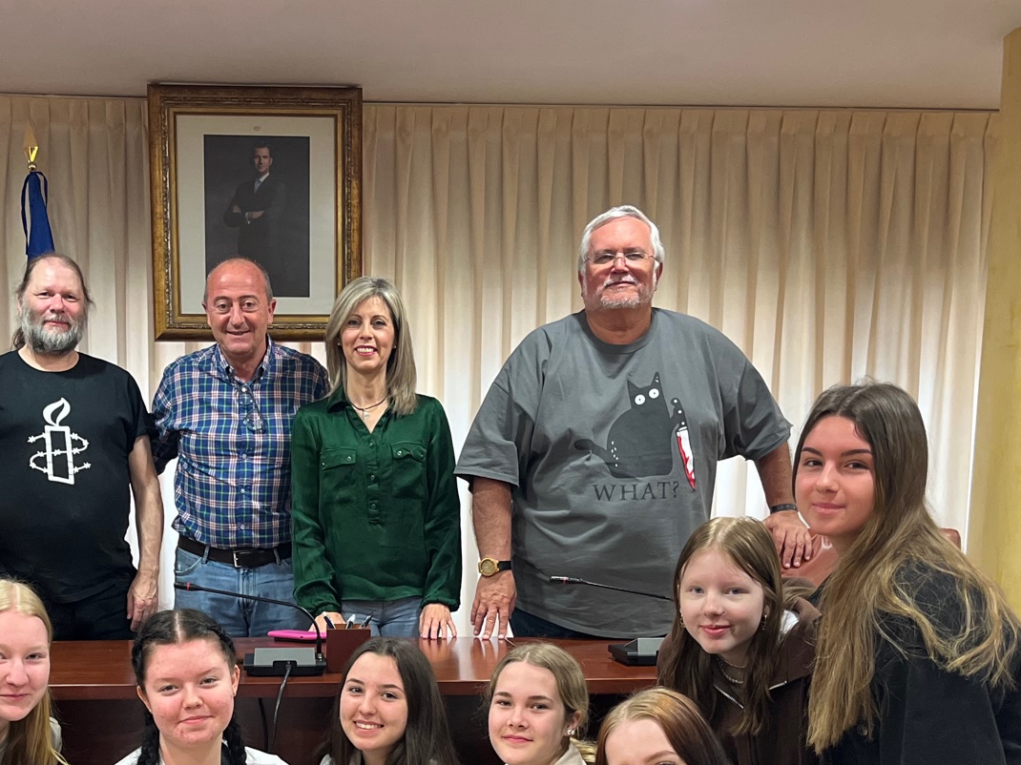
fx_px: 1445
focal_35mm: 49
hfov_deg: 38.4
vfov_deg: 28.4
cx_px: 319
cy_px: 705
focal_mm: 5.1
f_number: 1.6
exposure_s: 1/50
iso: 200
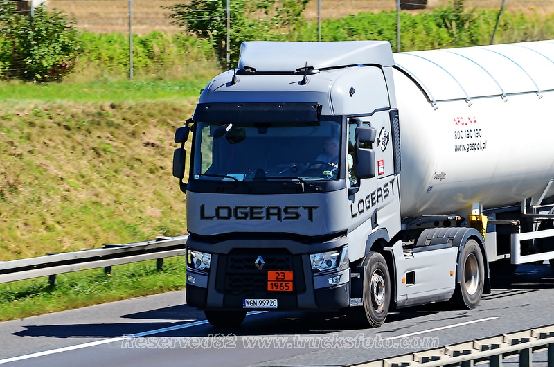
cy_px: 184
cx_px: 277
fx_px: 5990
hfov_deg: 5.3
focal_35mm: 390
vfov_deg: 3.5
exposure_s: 1/320
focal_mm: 260
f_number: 8
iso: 200
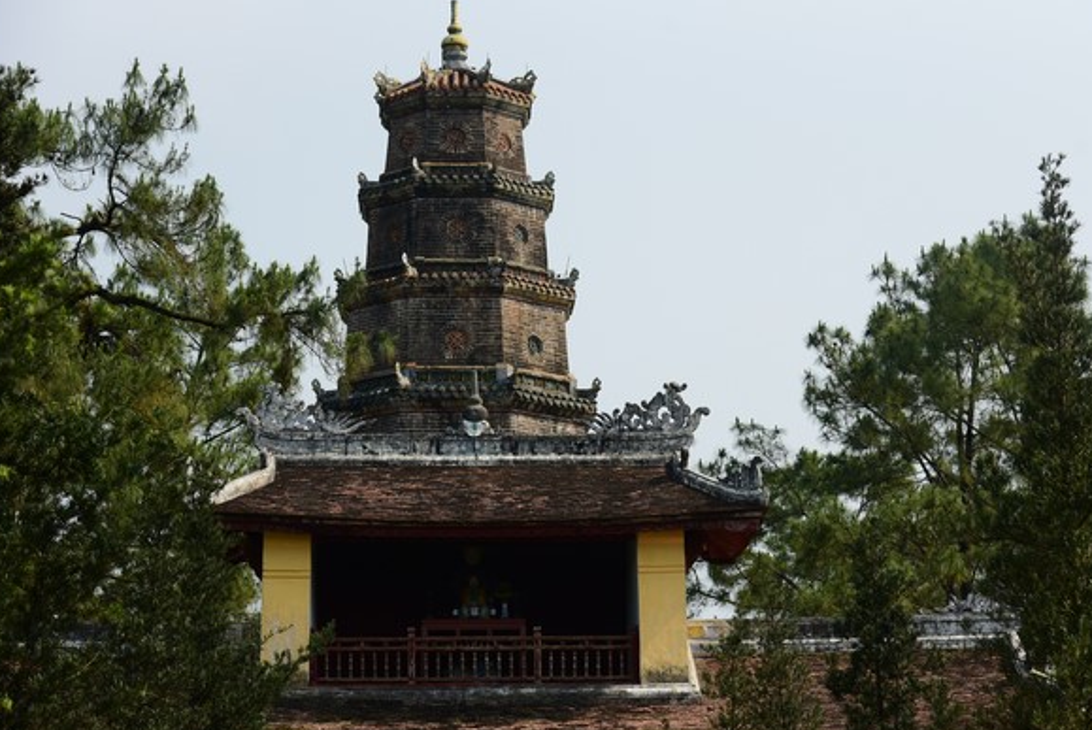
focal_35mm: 92
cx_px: 585
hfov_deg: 22.1
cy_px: 349
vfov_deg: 14.9
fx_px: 2793
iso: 800
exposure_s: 1/4000
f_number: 5
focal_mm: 82
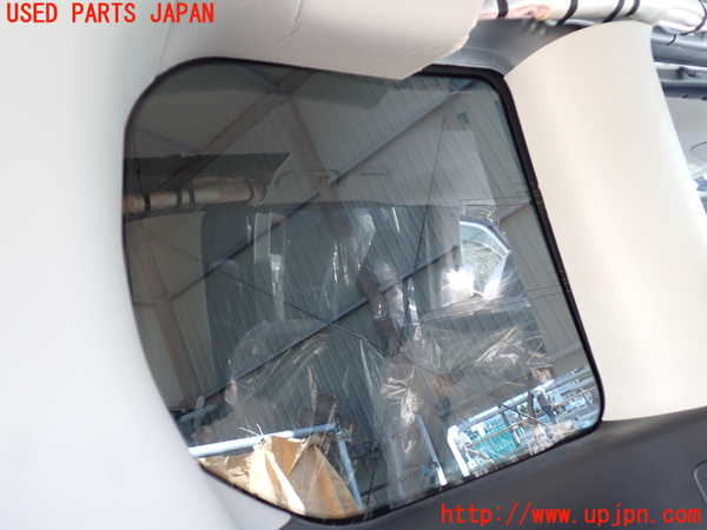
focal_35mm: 30
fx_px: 613
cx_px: 354
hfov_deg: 60.0
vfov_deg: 46.8
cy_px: 265
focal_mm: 5.4
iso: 200
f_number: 2.3
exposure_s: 1/40
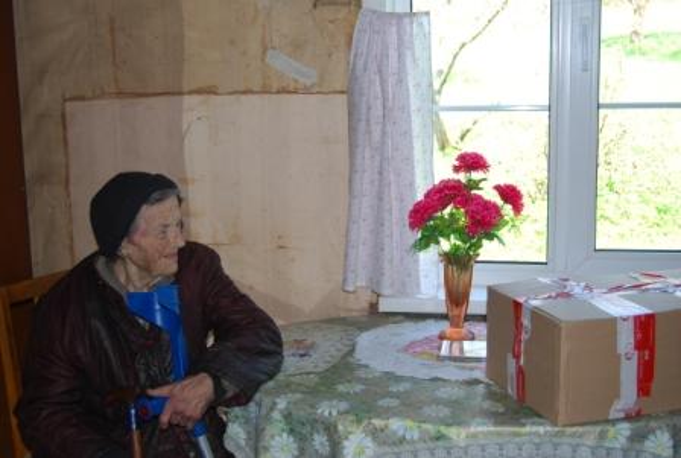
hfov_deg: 43.5
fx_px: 853
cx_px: 340
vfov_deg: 30.0
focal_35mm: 45
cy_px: 229
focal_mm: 30
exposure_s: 1/60
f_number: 4.2
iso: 200
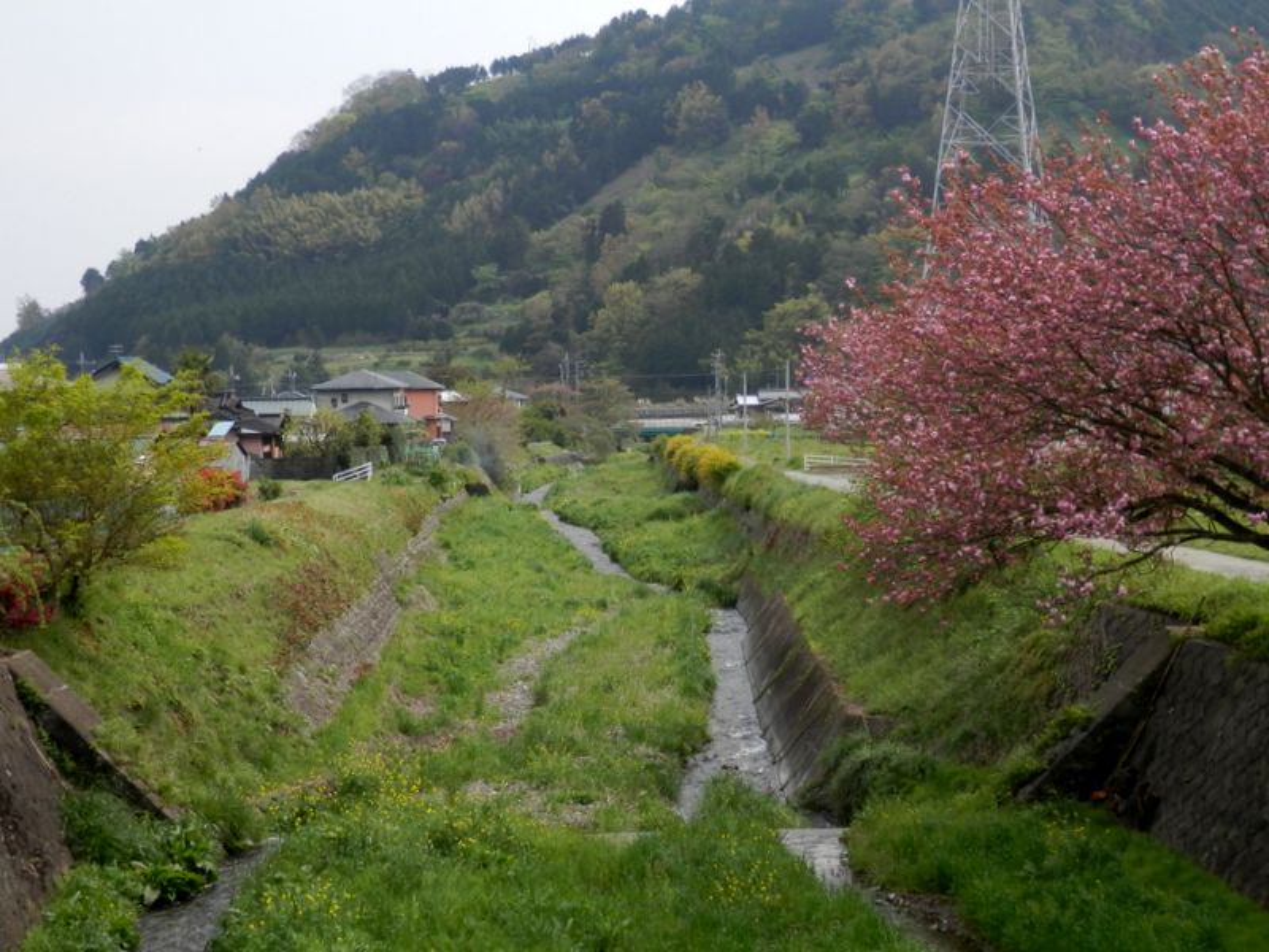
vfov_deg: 29.7
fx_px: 1796
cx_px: 634
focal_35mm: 49
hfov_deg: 38.9
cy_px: 476
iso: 80
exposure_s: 1/320
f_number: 4
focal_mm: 8.9
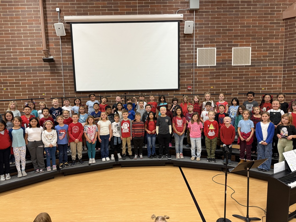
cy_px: 111
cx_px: 148
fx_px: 205
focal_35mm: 24
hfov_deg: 71.6
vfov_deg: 56.8
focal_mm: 6.76
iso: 250
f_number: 1.78
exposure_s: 1/60
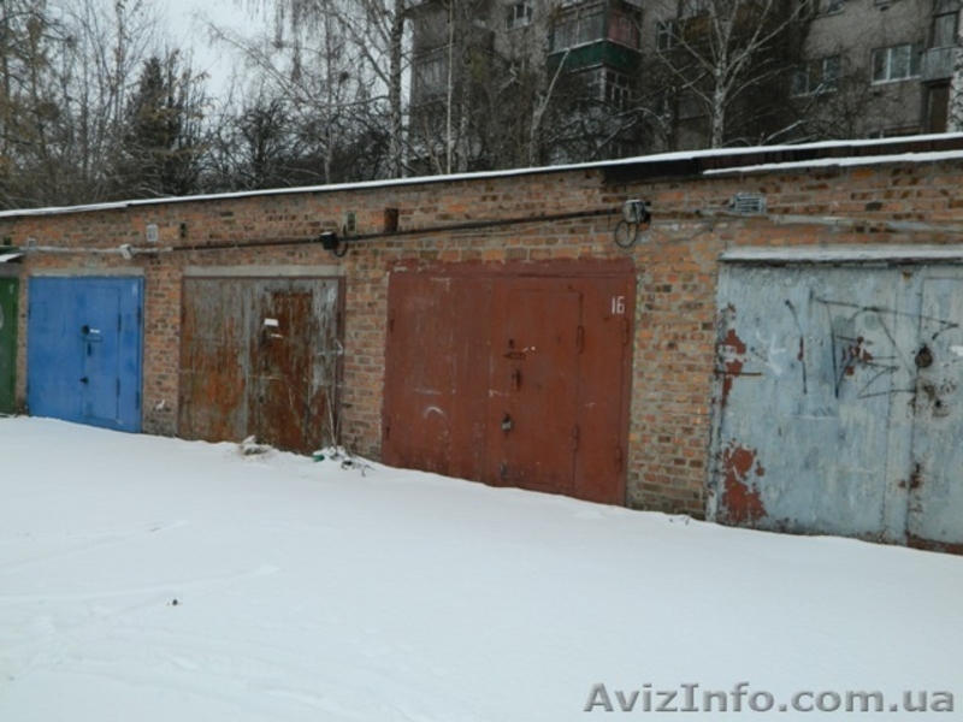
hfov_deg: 58.4
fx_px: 862
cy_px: 361
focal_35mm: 31
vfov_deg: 45.4
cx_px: 482
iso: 80
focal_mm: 5.6
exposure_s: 1/320
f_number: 3.2
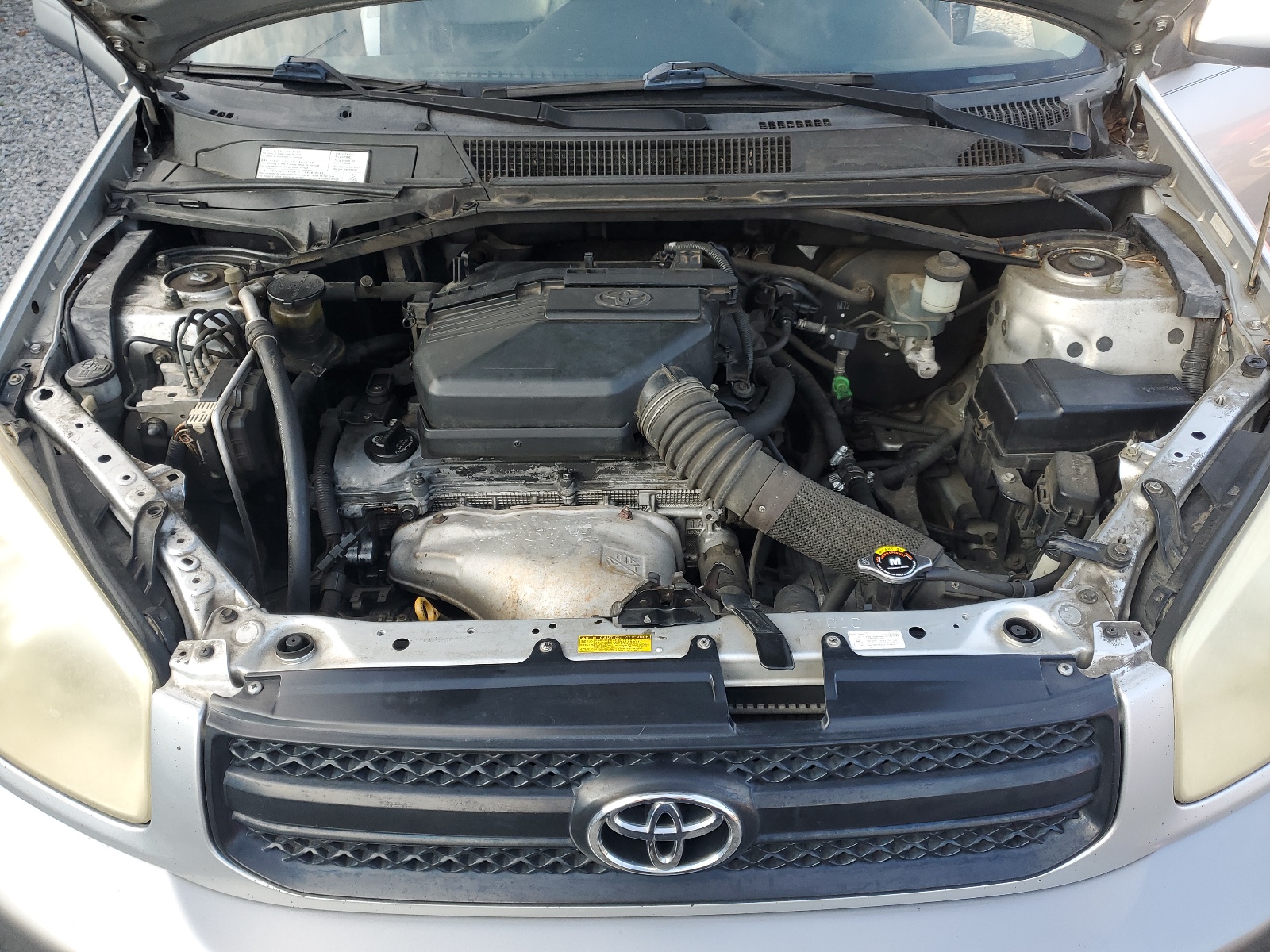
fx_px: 954
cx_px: 635
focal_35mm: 26
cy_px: 476
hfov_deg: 67.3
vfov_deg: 53.1
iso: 50
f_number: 1.5
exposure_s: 1/345
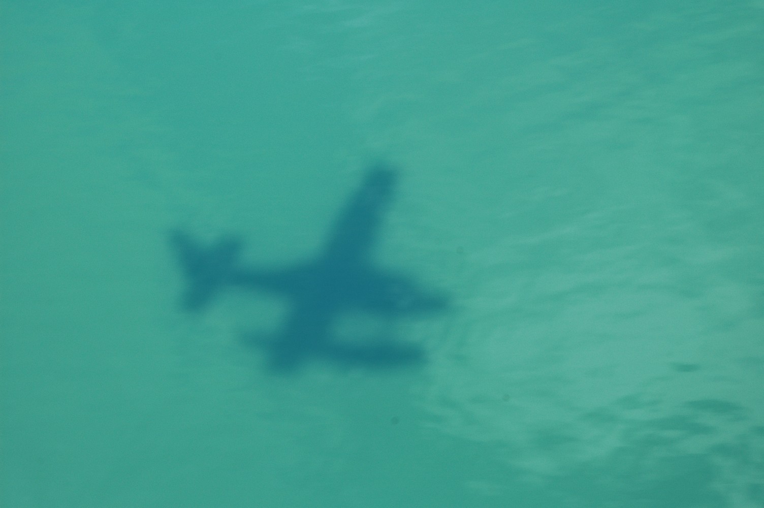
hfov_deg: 18.9
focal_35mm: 108
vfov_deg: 12.7
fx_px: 2290
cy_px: 254
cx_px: 382
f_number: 9
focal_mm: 72
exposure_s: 1/100
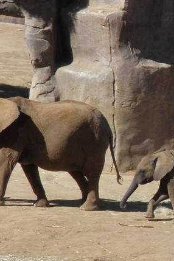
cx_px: 371
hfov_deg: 4.4
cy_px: 179
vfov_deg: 6.6
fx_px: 2247
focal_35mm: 310
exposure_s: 1/320
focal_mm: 14.4
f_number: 5.5
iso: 50
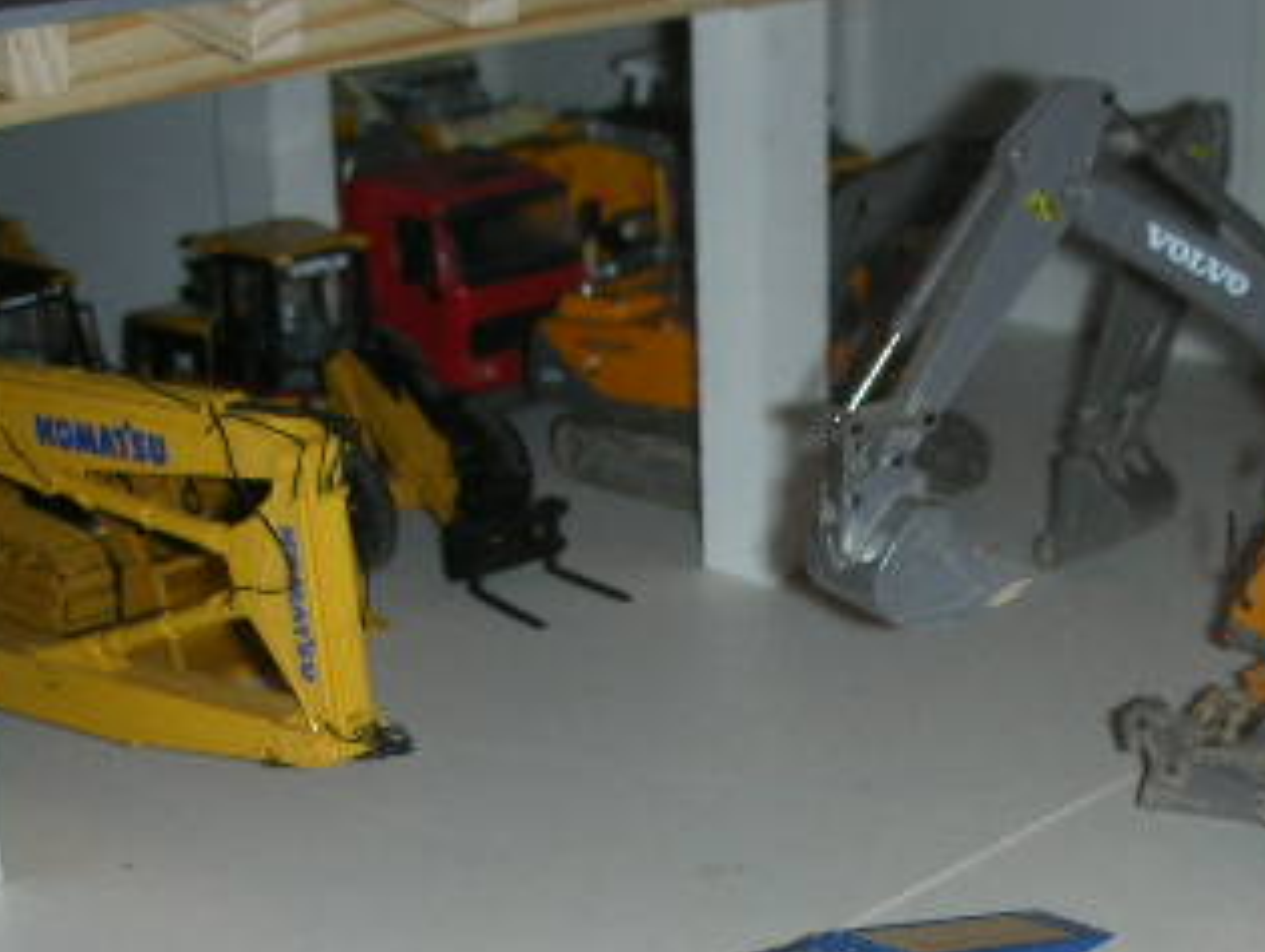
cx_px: 871
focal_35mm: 71
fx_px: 2598
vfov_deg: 20.3
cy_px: 896
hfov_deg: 27.2
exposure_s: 1/60.1
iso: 50
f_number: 3
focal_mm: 5.8
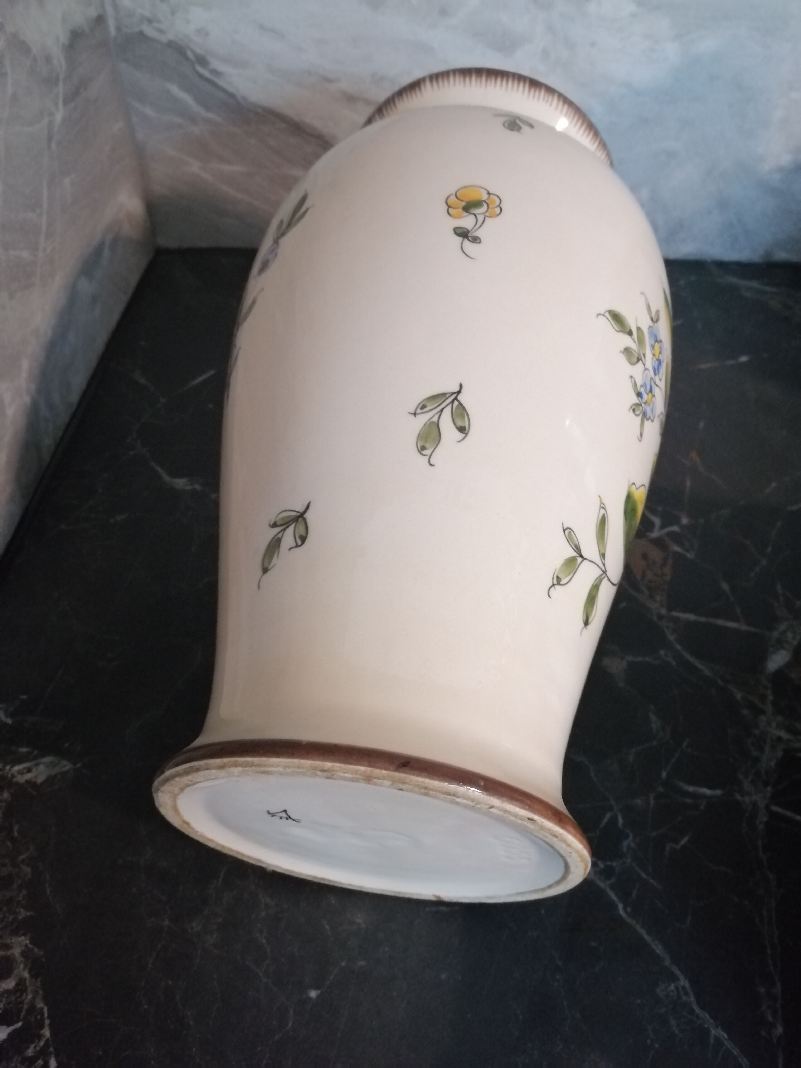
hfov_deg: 51.4
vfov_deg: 65.3
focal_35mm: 27
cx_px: 400
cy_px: 534
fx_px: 833
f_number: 1.8
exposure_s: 1/20
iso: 640
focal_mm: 3.95
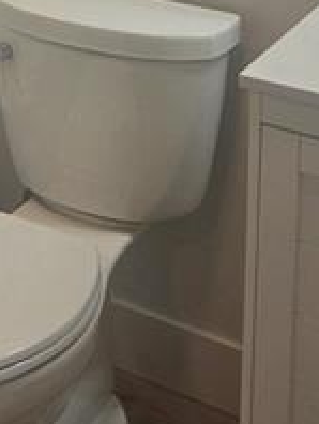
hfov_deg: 16.1
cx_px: -39
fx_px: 1091
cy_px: -178
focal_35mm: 89
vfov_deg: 19.6
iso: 40
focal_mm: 5.4
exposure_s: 1/120
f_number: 1.8
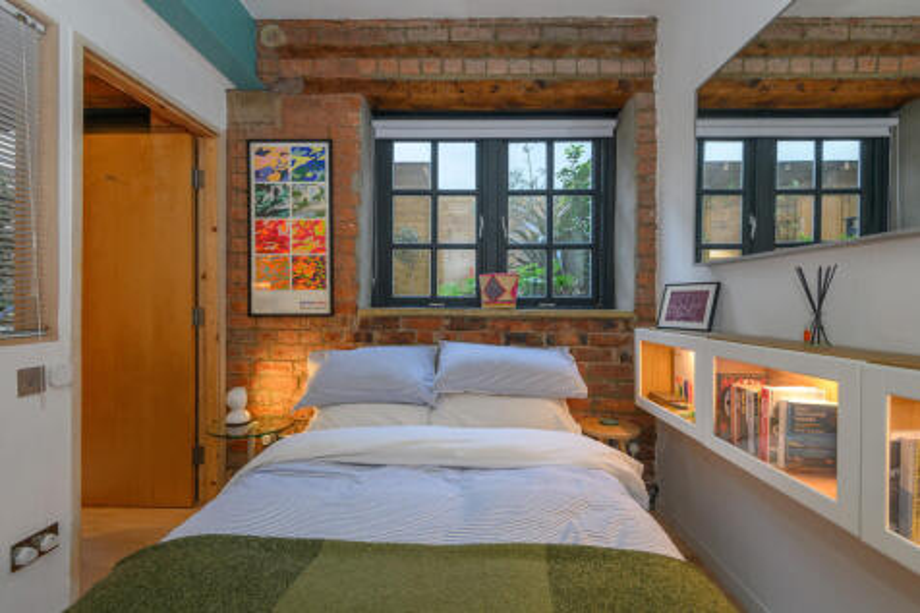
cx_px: 460
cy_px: 306
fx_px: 409
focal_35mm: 16
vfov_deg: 73.7
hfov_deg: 96.8
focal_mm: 16
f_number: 7.1
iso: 640
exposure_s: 1/15
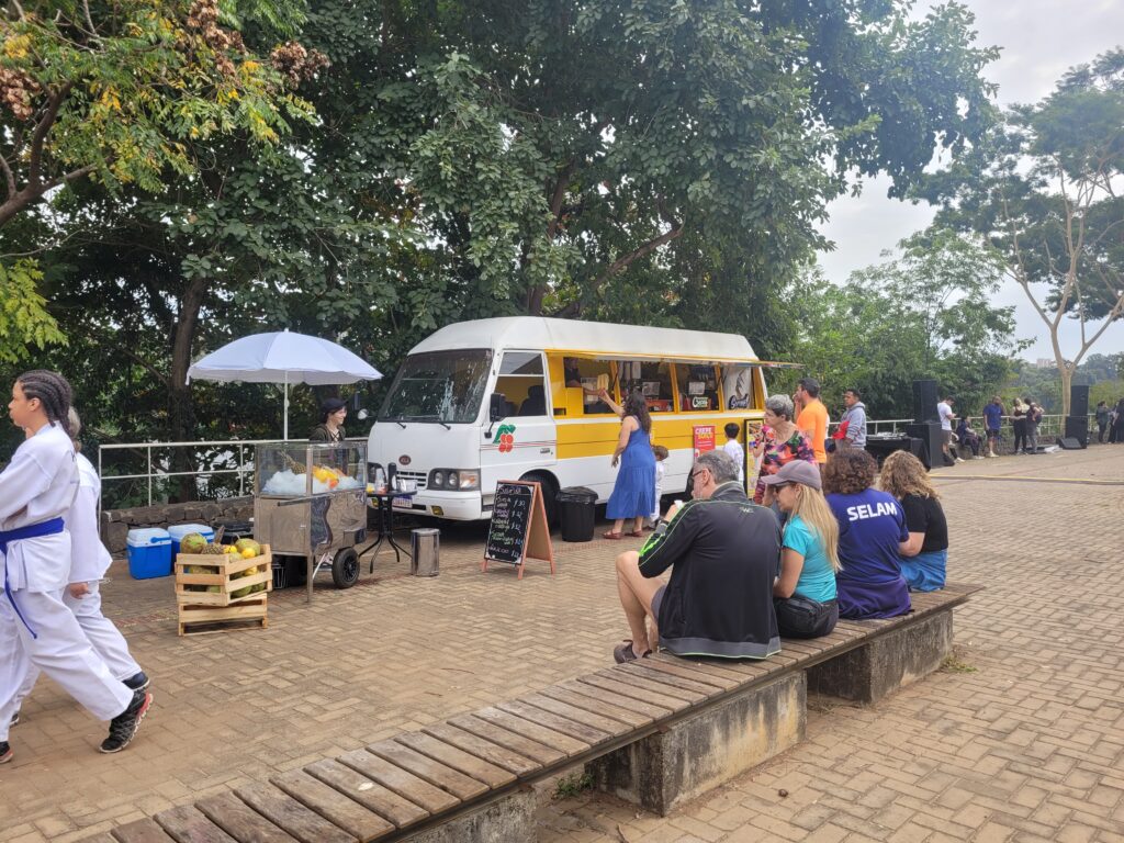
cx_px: 562
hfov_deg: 67.3
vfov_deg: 53.1
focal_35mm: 26
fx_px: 844
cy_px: 422
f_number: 1.8
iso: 40
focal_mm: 5.4
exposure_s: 1/775
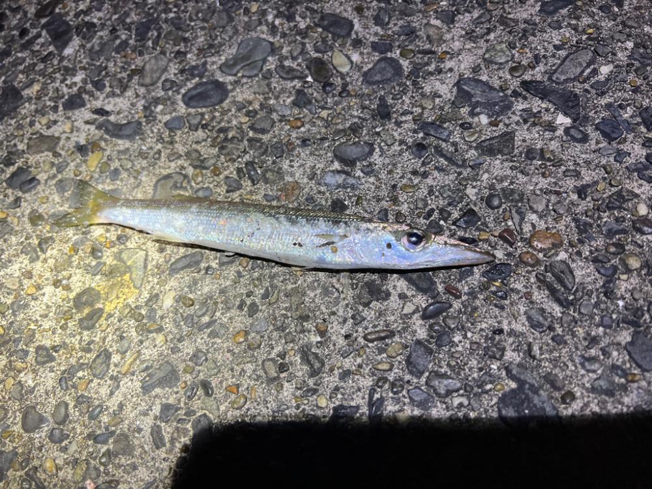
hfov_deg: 67.3
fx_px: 490
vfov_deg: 53.1
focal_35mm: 26
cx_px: 326
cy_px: 244
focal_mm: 5.7
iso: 125
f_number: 1.5
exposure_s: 1/117
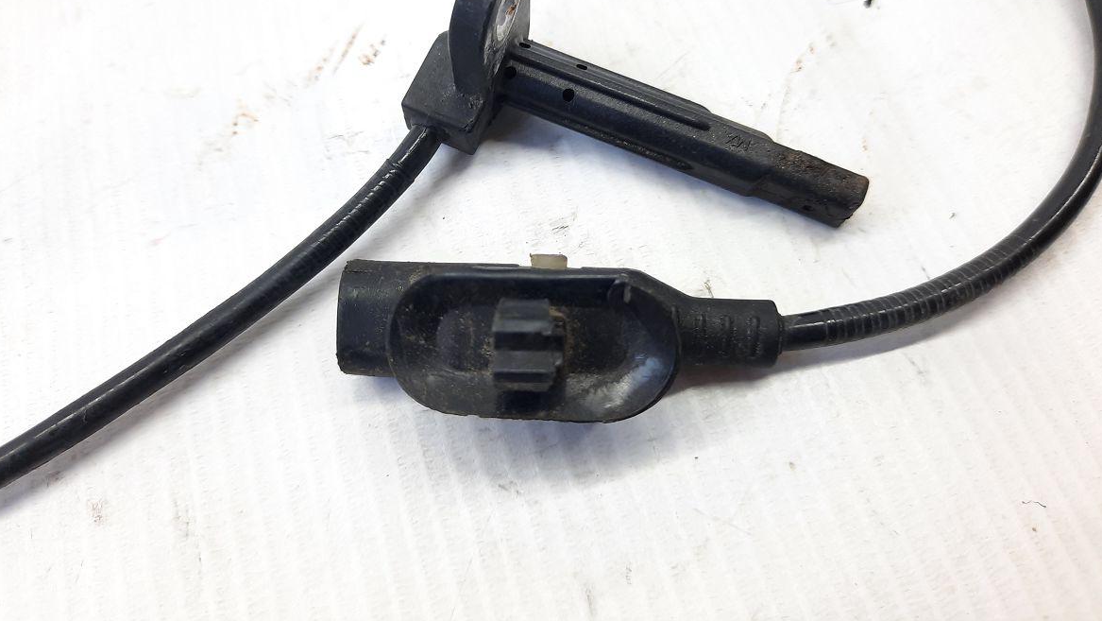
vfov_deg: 40.9
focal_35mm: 28
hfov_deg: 67.9
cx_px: 541
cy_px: 200
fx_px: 818
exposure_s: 1/50
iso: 100
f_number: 2
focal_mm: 4.6
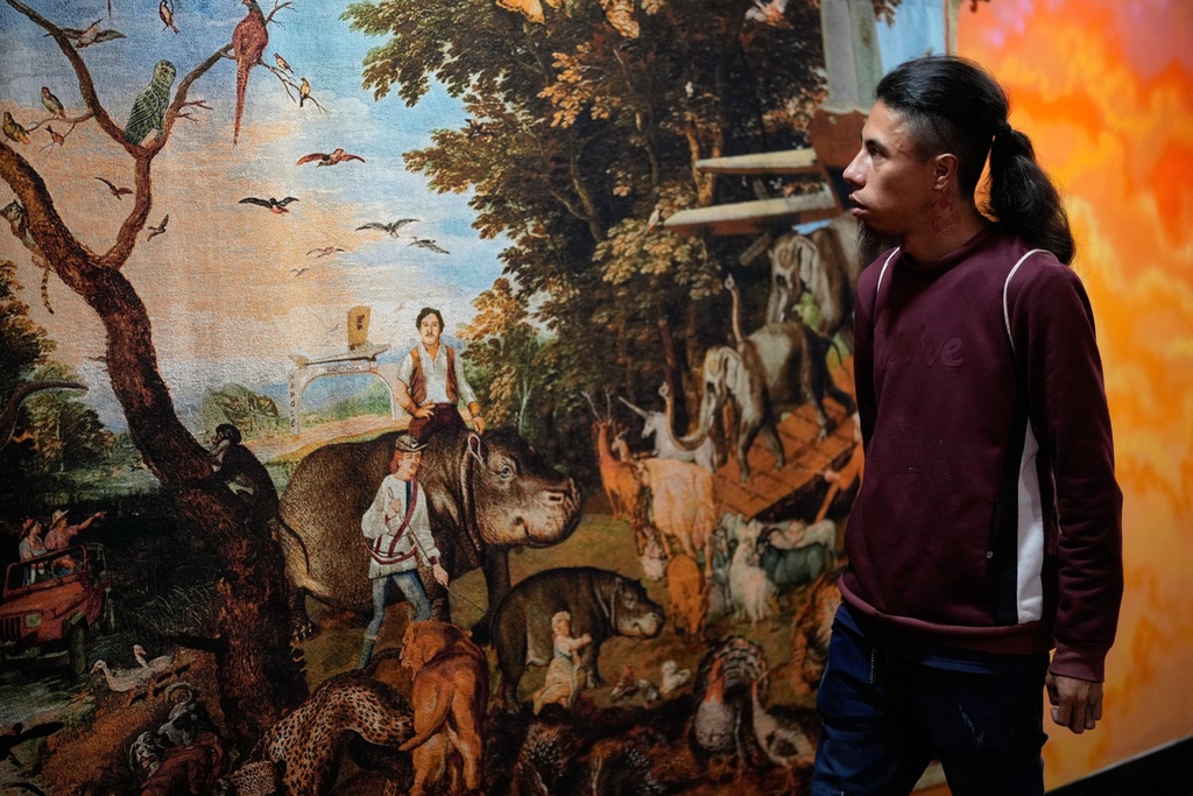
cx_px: 596
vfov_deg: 27.0
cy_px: 398
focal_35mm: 50
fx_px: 1657
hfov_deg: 39.6
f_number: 1.4
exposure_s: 1/500
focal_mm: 50
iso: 2000
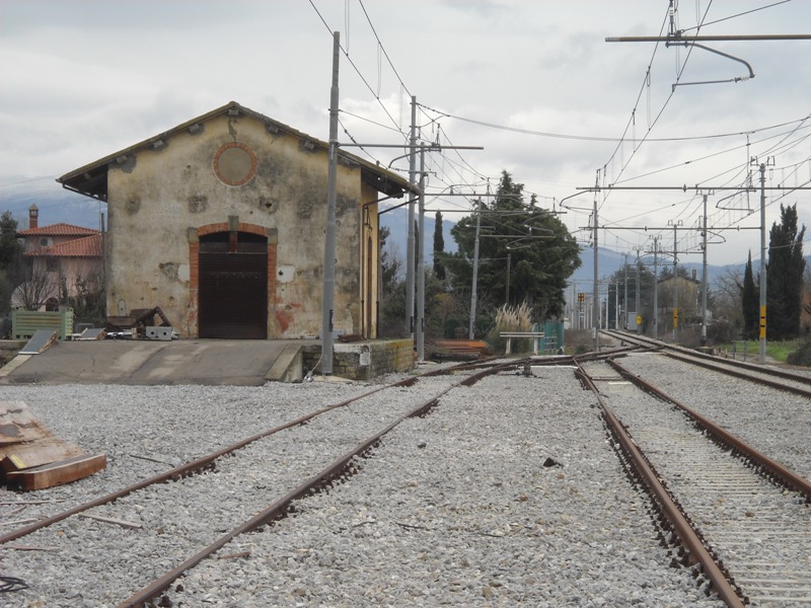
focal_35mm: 124
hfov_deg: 15.9
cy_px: 304
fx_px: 2905
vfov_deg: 12.0
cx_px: 406
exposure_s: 1/109
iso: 64
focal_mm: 20.49
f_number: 6
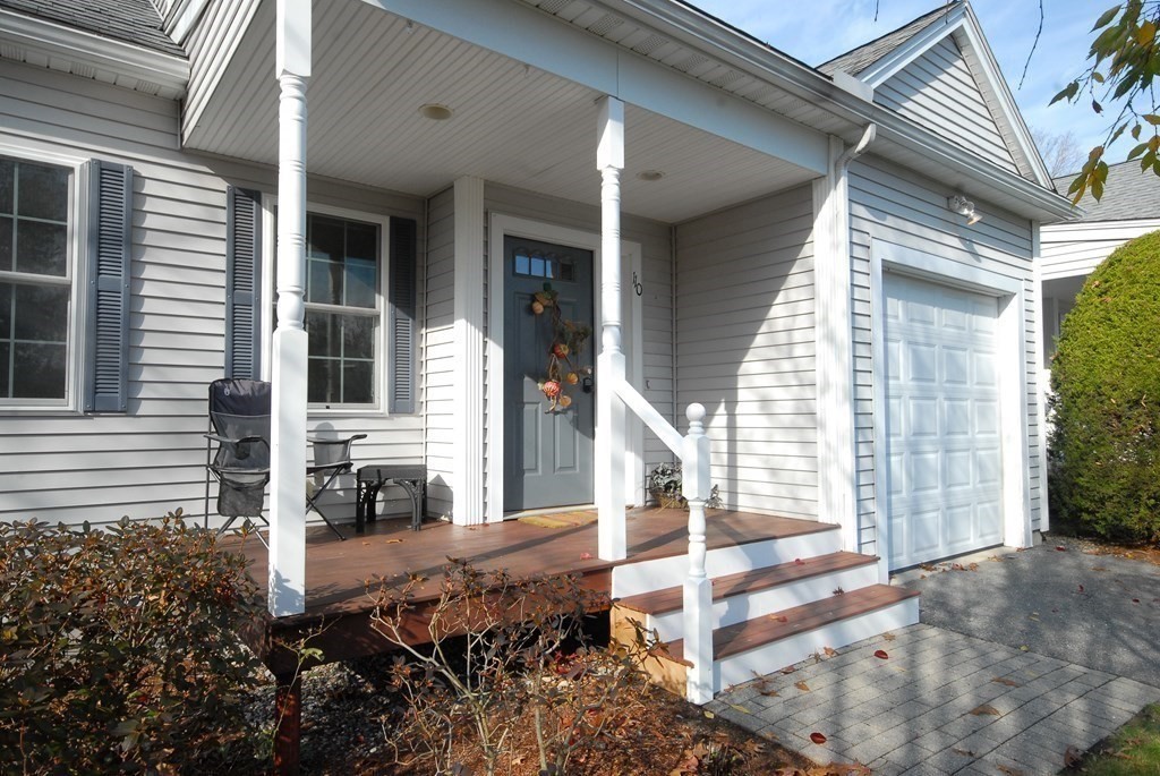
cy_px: 388
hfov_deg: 81.1
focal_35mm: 21
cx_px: 580
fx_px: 677
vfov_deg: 59.6
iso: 400
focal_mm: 14
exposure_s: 1/125
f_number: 13
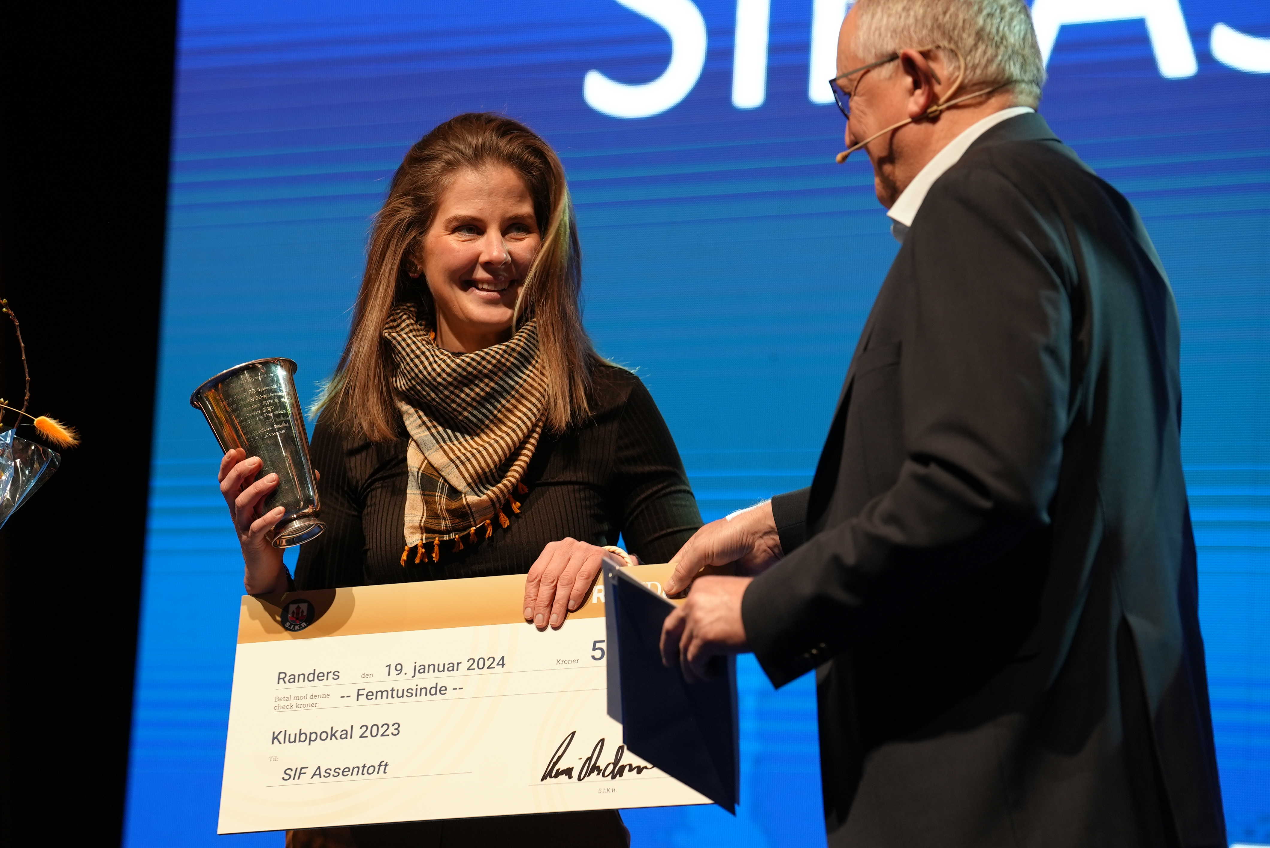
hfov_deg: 16.5
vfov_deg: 11.1
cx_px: 635
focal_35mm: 124
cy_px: 424
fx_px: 4377
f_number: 4
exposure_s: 1/160
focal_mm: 124
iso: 800
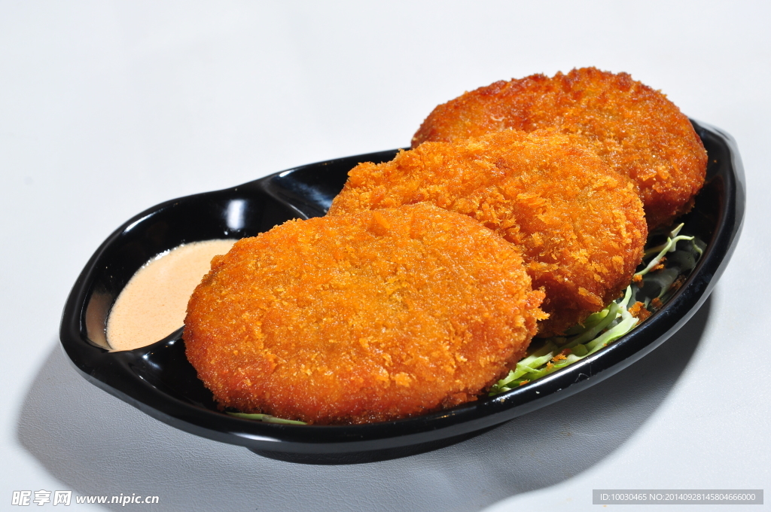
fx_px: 2567
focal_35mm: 120
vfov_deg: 11.4
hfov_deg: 17.1
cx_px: 386
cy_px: 256
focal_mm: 80
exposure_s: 1/125
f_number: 11
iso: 200
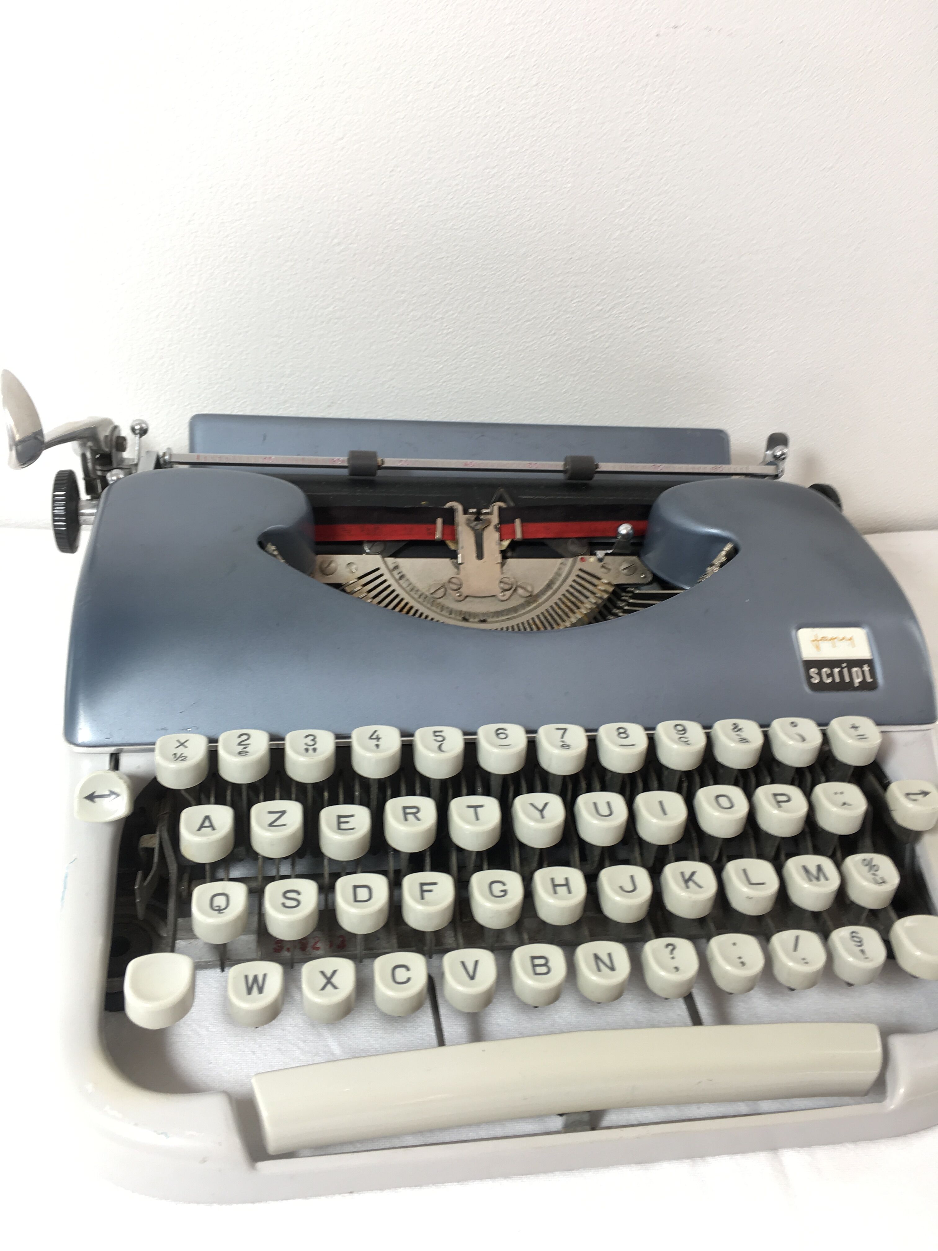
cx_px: 469
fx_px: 1048
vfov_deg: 61.7
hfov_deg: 48.2
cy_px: 626
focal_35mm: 29
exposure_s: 1/33
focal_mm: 4.15
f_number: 2.2
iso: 25
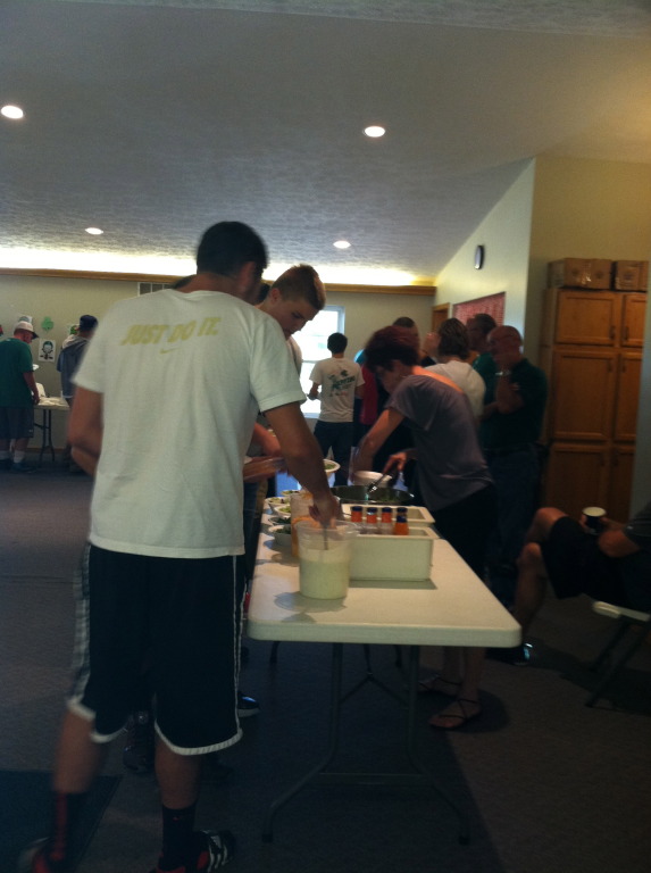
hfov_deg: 40.6
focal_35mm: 35
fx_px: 881
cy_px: 436
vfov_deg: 52.7
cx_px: 326
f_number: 2.8
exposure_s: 1/15
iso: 125
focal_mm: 3.85
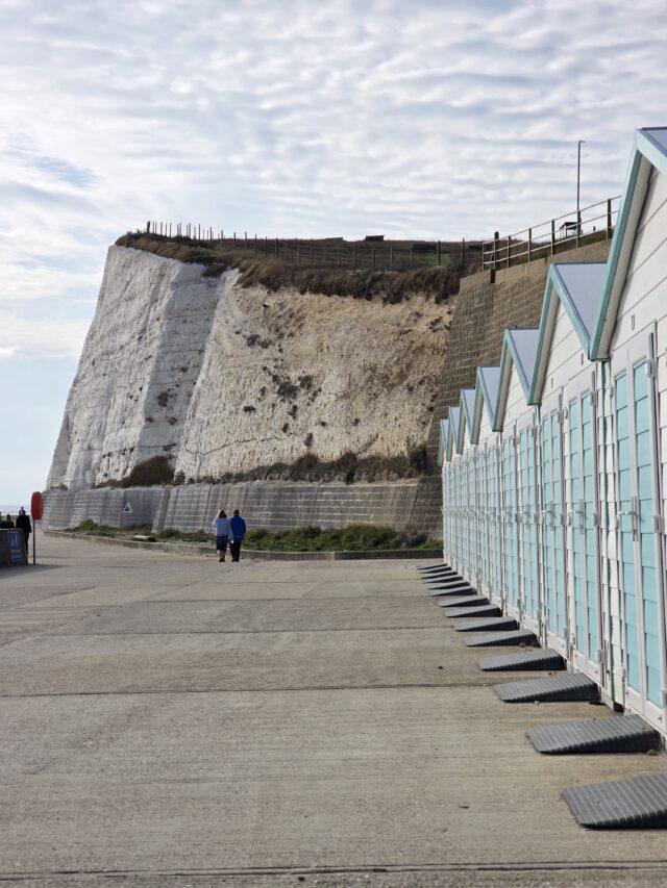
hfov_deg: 21.3
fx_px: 1772
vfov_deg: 28.2
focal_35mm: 69
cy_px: 444
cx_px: 334
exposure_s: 1/3550
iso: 50
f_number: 2.4
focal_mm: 7.9
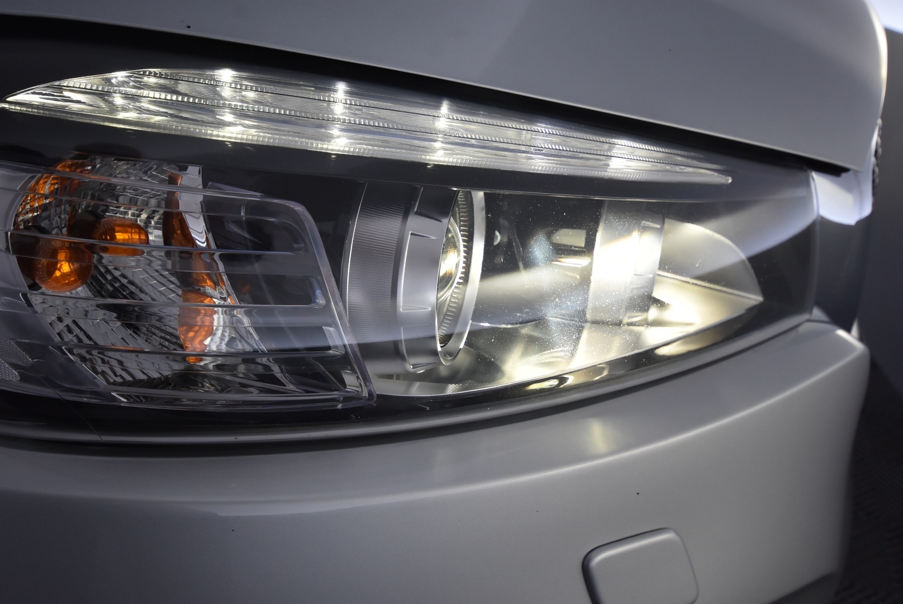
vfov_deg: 43.7
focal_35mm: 30
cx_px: 452
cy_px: 302
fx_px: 753
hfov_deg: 61.9
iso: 800
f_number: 5.6
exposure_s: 1/125
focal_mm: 20
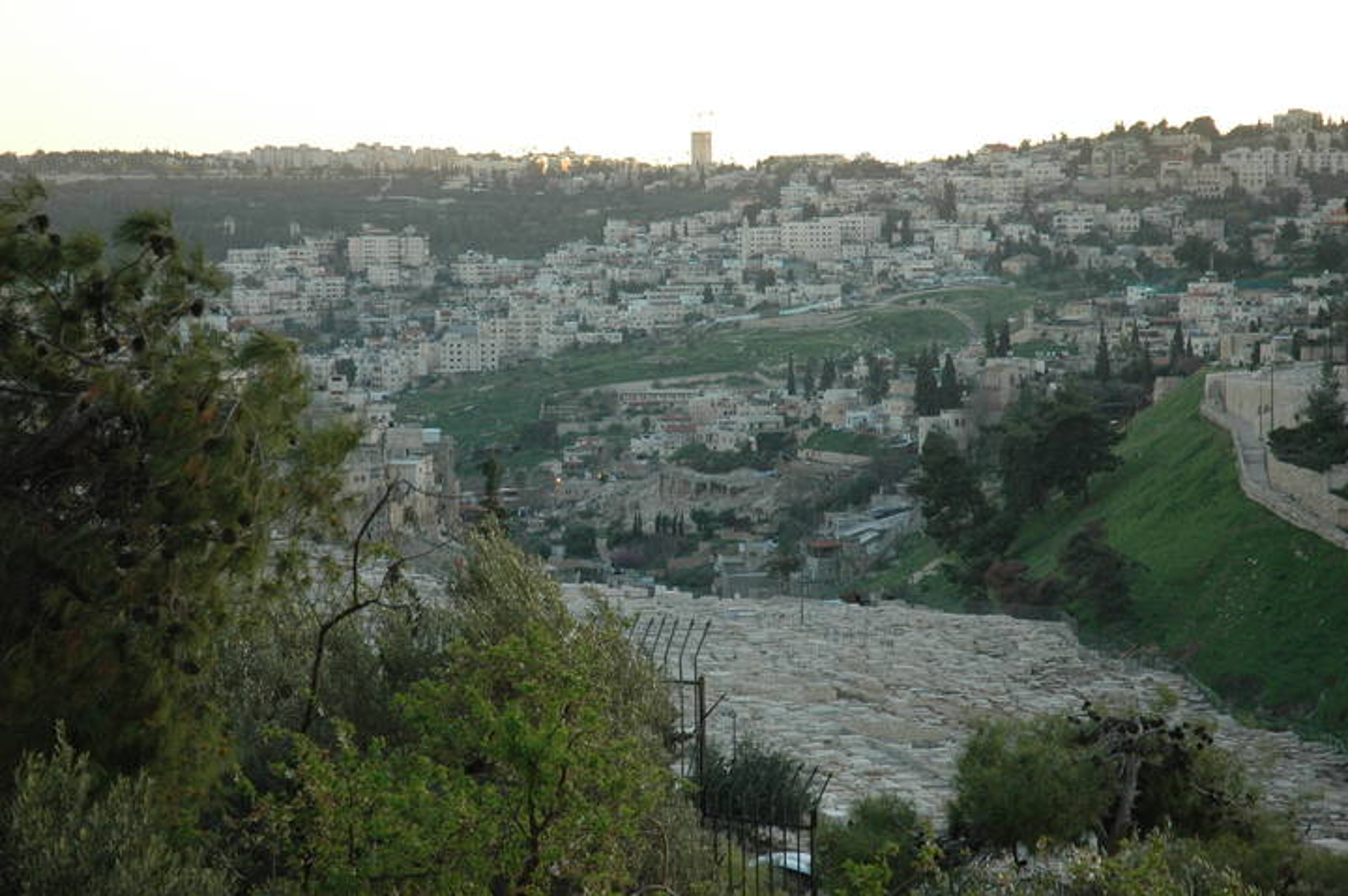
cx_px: 674
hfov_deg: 22.6
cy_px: 448
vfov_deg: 15.2
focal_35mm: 90
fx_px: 3368
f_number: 6.3
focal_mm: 60
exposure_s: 1/125
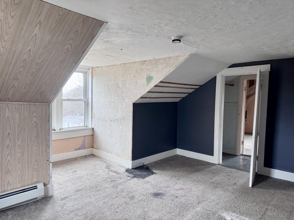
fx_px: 204
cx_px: 147
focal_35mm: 24
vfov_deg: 56.8
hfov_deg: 71.6
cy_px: 110
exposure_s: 1/113
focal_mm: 6.76
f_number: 1.78
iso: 200
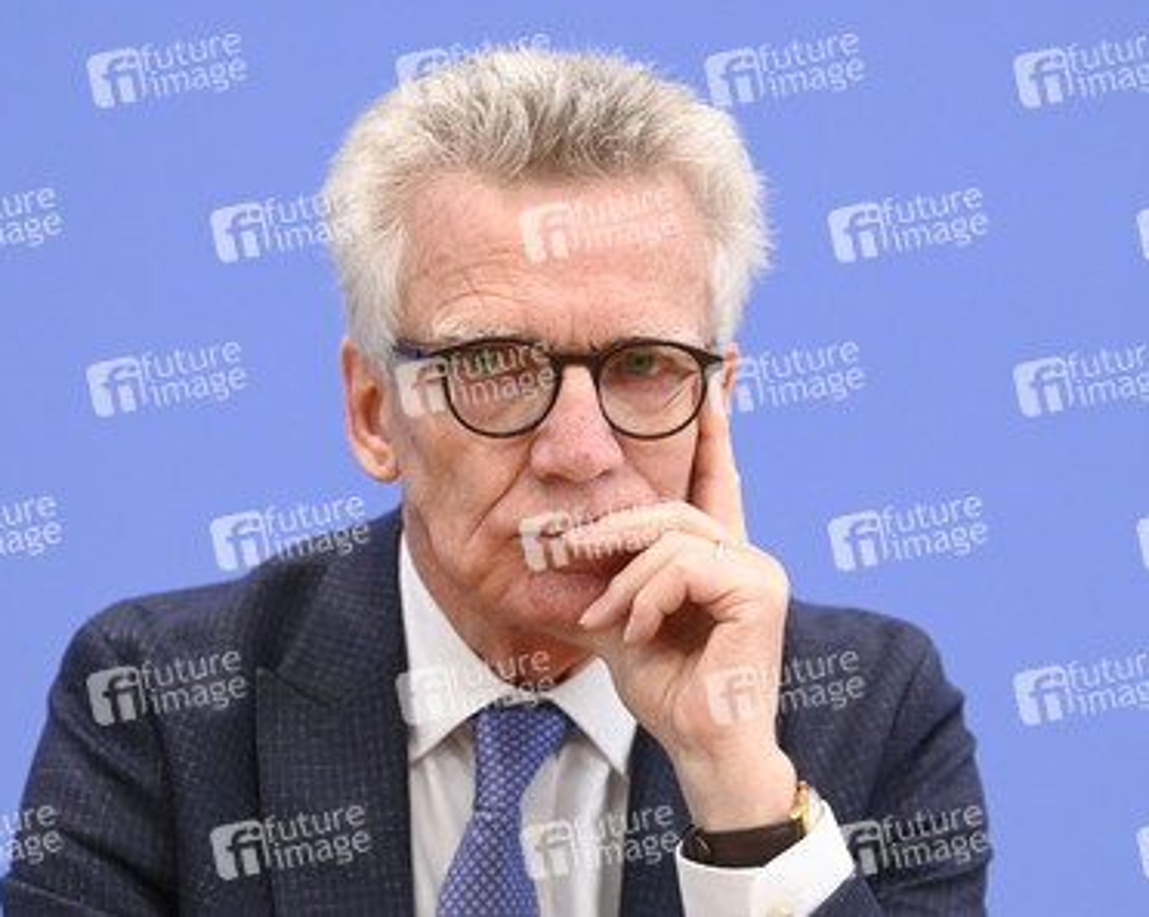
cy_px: 457
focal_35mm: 148
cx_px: 517
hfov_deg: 13.0
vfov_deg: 10.4
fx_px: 5029
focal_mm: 130
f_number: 5
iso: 5000
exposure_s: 1/640
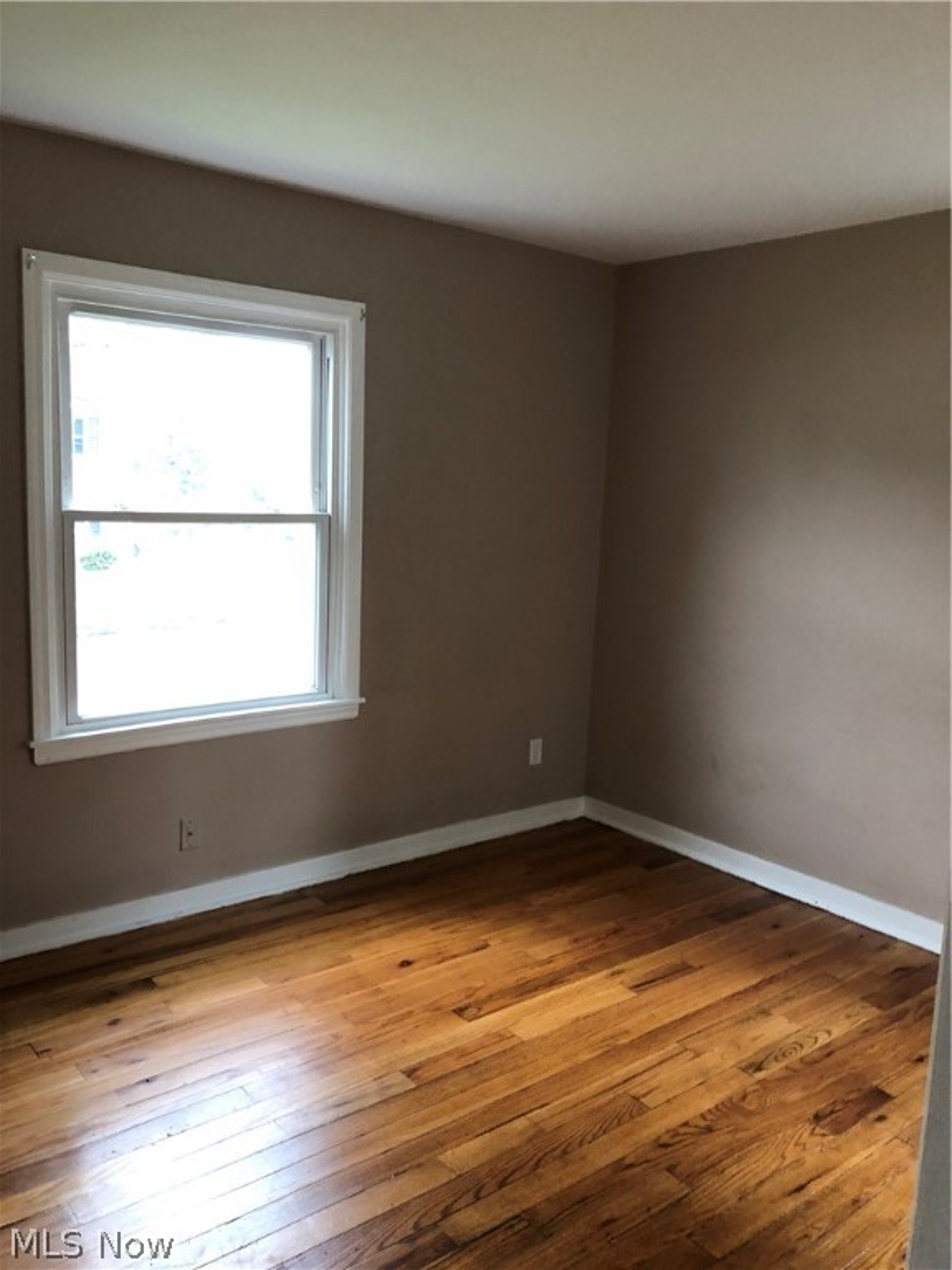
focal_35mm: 28
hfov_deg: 49.7
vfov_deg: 63.4
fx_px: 1027
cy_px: 635
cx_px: 476
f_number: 1.8
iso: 64
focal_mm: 3.99
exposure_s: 1/15
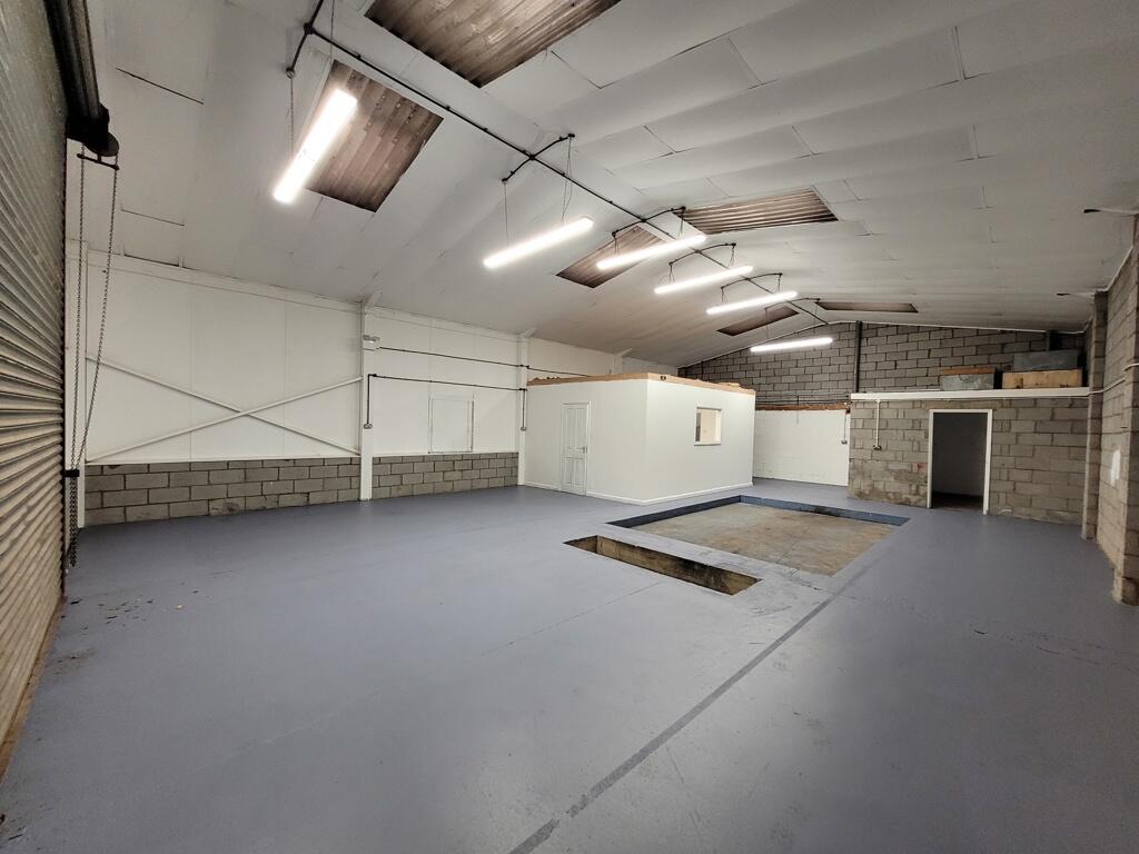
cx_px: 570
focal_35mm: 13
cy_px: 427
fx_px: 428
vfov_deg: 89.9
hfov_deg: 106.2
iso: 250
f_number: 2.2
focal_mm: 1.74
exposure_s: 1/50
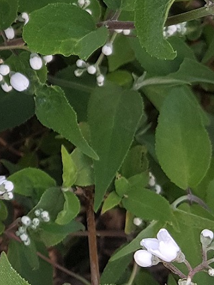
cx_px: -169
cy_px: 28
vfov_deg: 17.5
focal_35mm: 111
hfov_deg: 12.3
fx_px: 914
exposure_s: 1/100
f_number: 1.7
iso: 50
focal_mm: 4.2
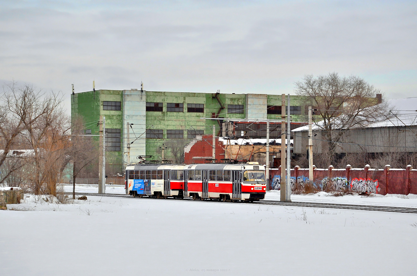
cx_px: 208
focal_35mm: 99
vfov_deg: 13.8
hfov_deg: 20.7
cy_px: 138
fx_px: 1144
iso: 200
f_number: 8
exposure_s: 1/500
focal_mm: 66
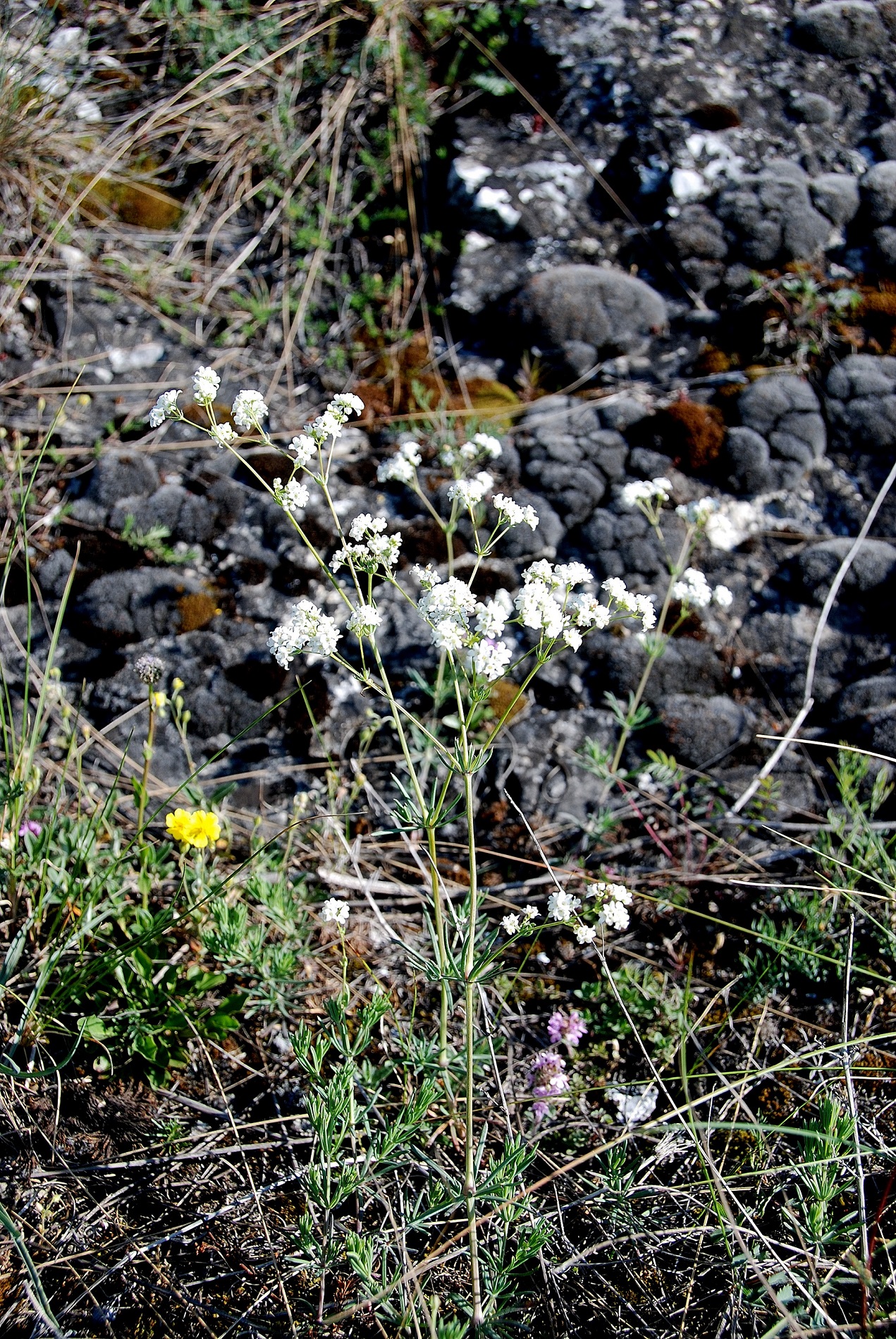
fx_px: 1619
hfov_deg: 30.9
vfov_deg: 44.9
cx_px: 448
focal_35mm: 44
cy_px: 670
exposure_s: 1/200
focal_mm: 29
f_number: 7.1
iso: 100
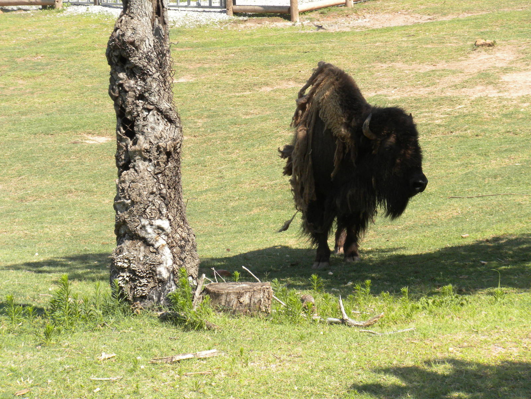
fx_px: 1825
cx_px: 266
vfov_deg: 12.5
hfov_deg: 16.6
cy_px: 200
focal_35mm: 119
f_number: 5.1
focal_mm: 21
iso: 87
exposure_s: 1/318
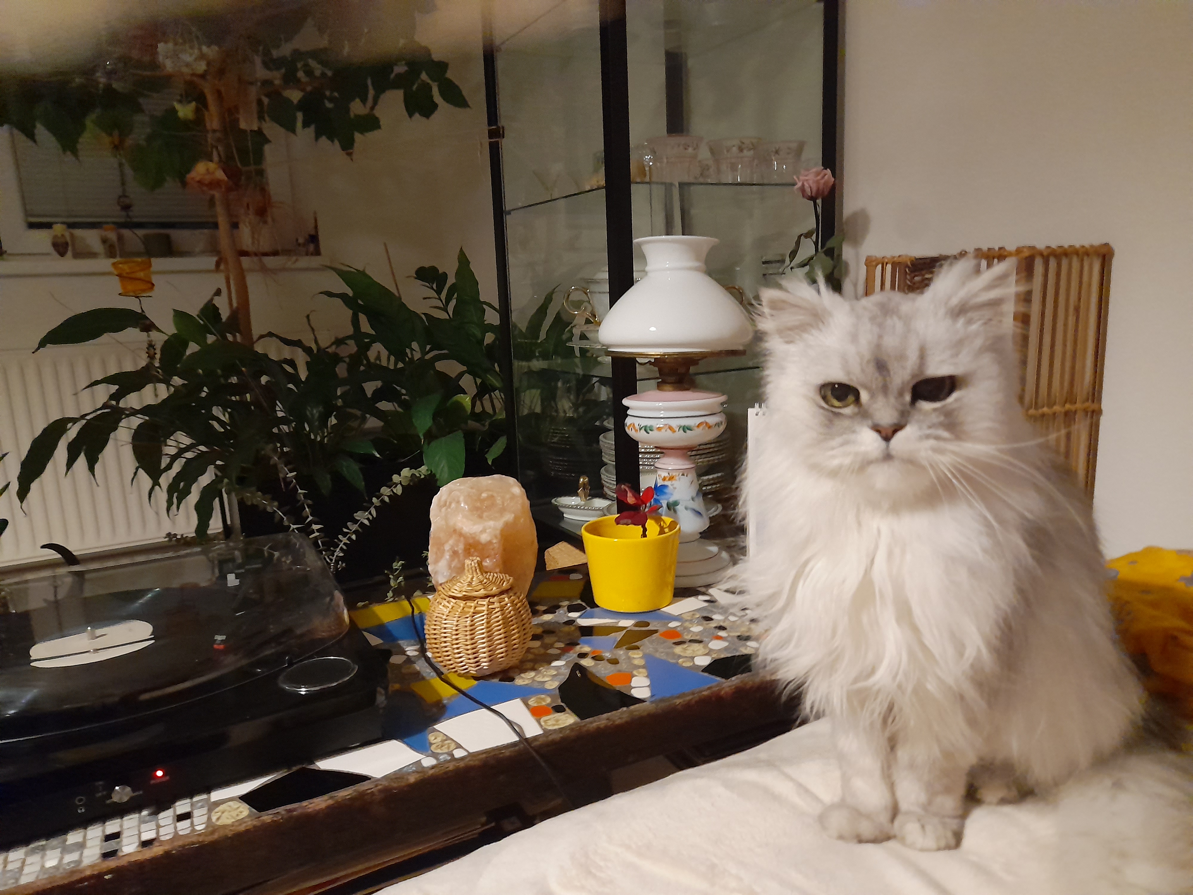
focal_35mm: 25
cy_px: 448
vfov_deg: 54.9
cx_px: 596
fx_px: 862
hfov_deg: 69.4
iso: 800
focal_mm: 4.6
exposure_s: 1/10
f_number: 2
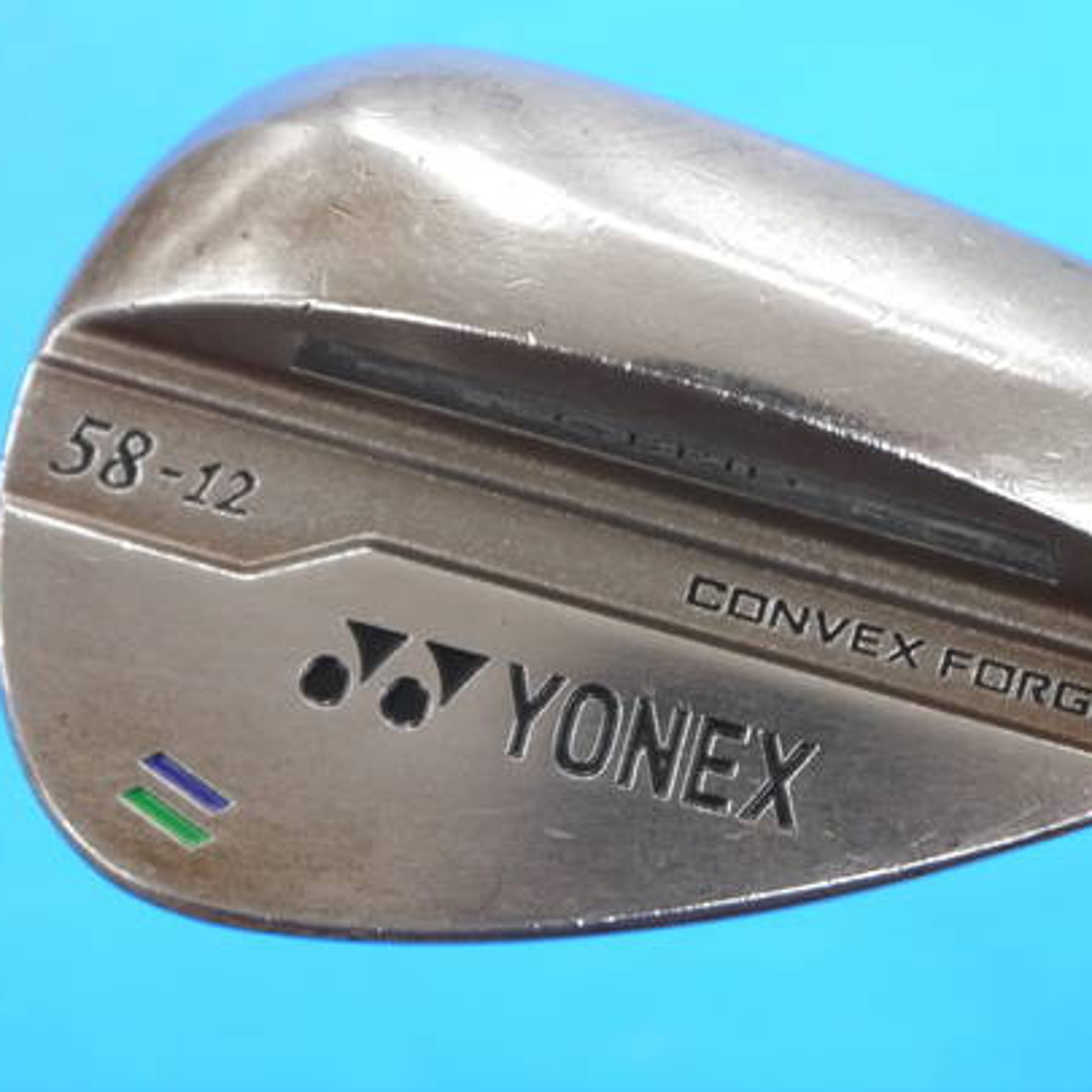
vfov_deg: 16.0
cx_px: 609
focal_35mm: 109
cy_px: 453
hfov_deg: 16.0
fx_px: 3890
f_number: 5.5
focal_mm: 39
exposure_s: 1/60
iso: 800
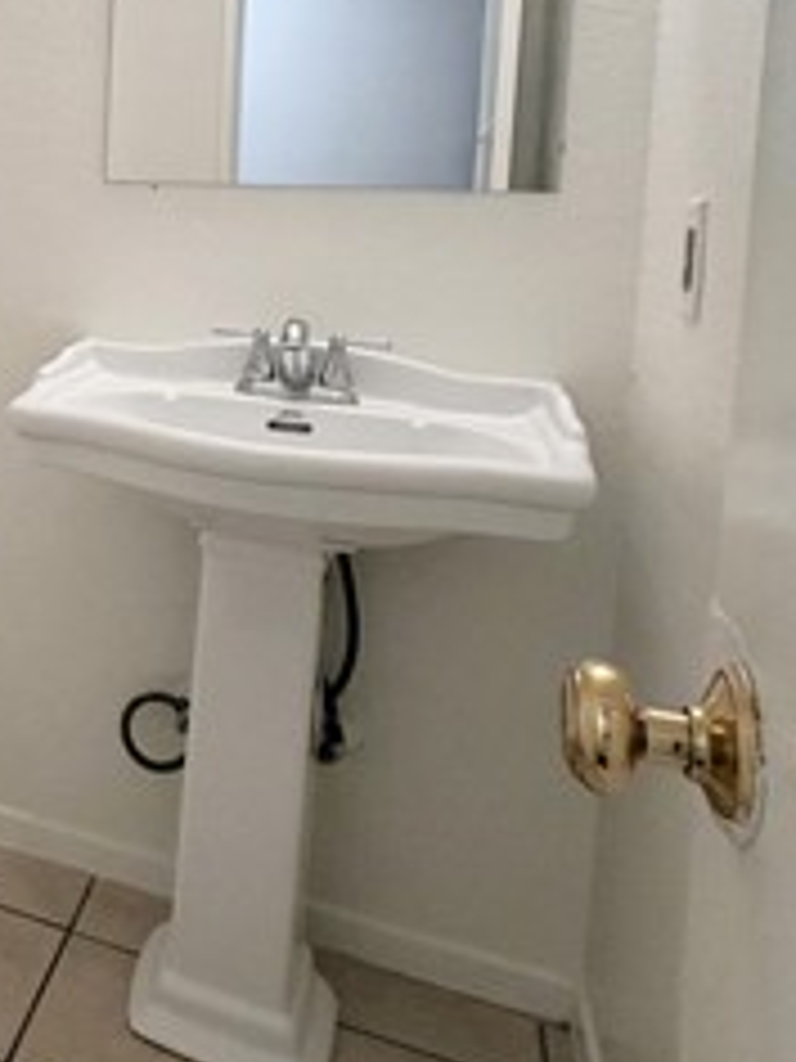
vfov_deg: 47.1
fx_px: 1165
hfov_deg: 30.6
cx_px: -211
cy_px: 256
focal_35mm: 38
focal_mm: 2.22
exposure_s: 1/120
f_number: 2.2
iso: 160
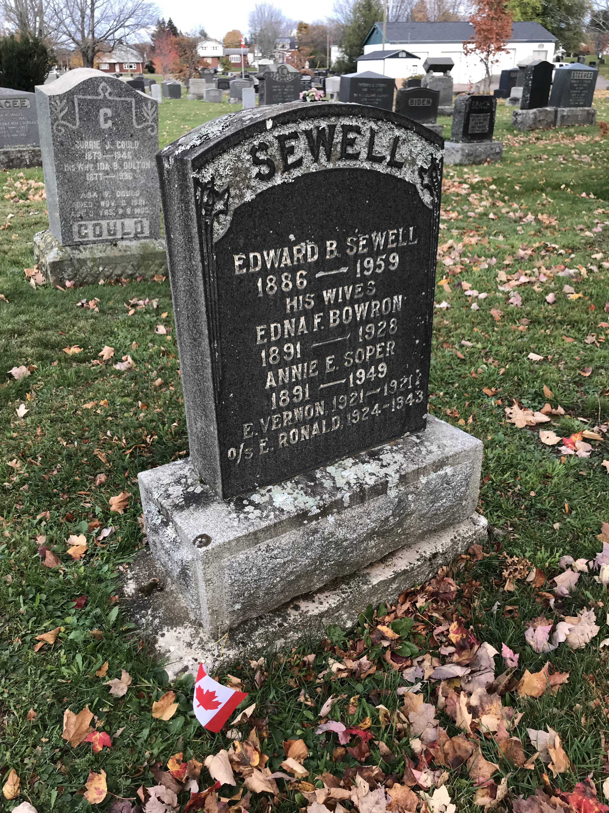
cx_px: 304
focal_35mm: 28
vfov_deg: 63.4
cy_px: 406
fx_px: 657
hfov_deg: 49.7
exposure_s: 1/120
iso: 32
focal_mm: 3.99
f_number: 1.8
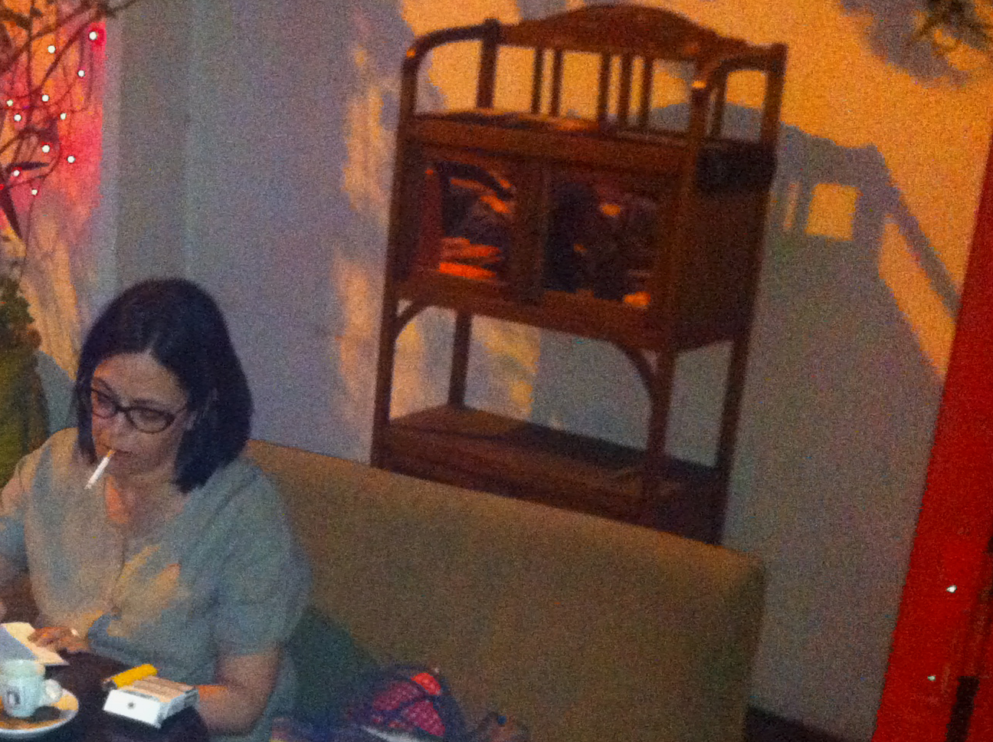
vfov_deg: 20.8
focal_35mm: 70
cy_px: 555
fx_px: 2005
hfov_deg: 26.7
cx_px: 64
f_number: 2.8
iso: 1000
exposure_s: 1/15
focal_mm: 3.85
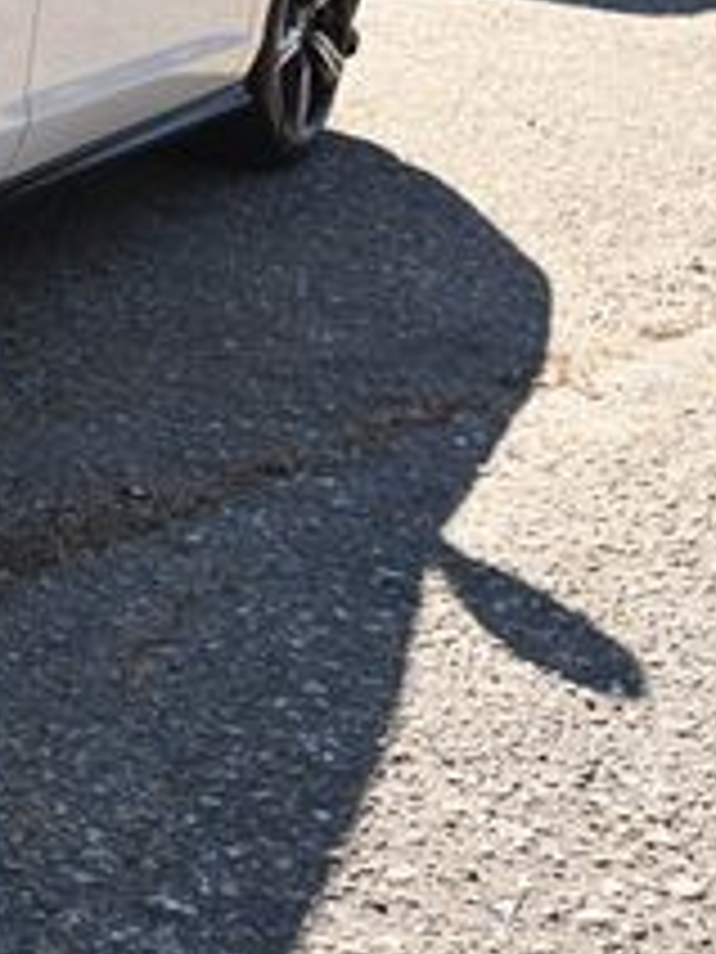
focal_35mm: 87
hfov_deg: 14.5
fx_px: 2399
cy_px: 110
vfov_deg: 22.0
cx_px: -639
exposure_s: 1/80
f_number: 11
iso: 200
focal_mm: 30
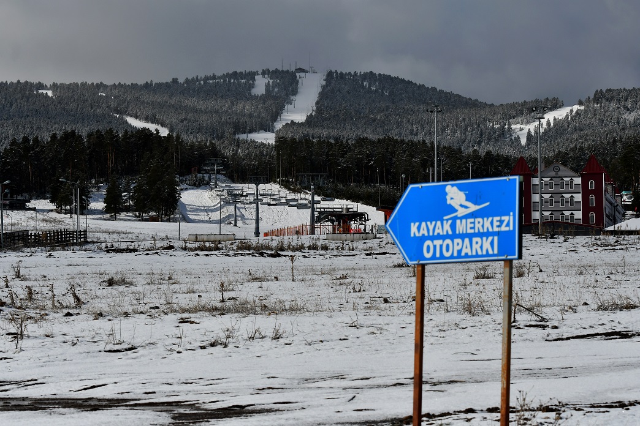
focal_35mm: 105
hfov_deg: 19.5
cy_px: 213
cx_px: 320
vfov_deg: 13.0
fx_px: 1867
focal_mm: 70
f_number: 7.1
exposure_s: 1/6400
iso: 400
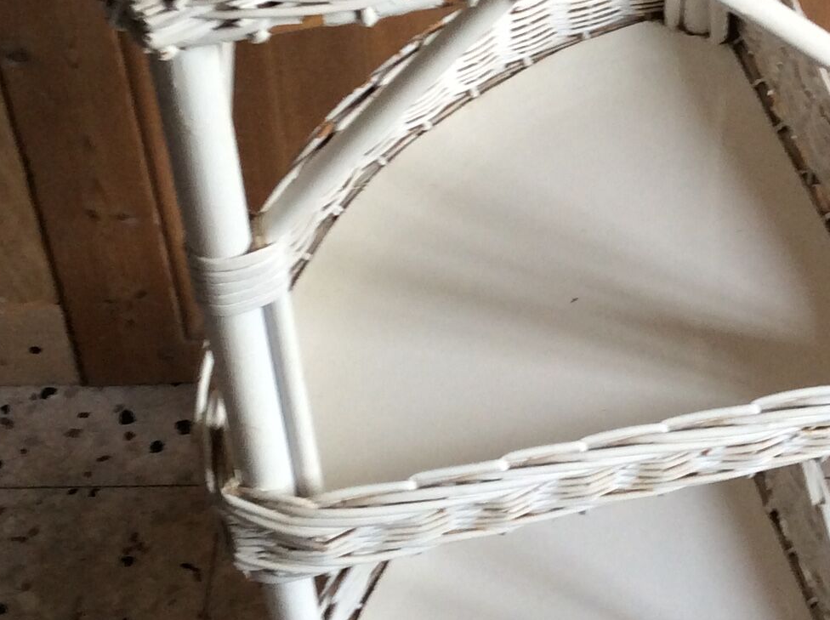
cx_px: 544
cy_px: 262
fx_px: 2035
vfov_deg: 17.3
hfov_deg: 23.0
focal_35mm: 85
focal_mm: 3.3
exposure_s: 1/24
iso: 64
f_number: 2.4
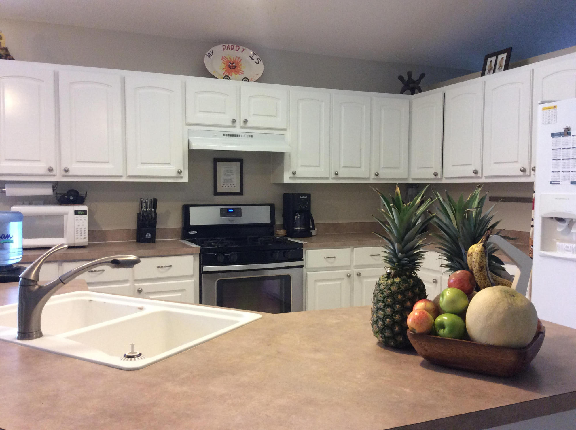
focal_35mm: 33
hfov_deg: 55.4
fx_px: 548
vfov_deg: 42.8
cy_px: 215
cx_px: 288
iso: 125
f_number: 2.4
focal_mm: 3.3
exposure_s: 1/24
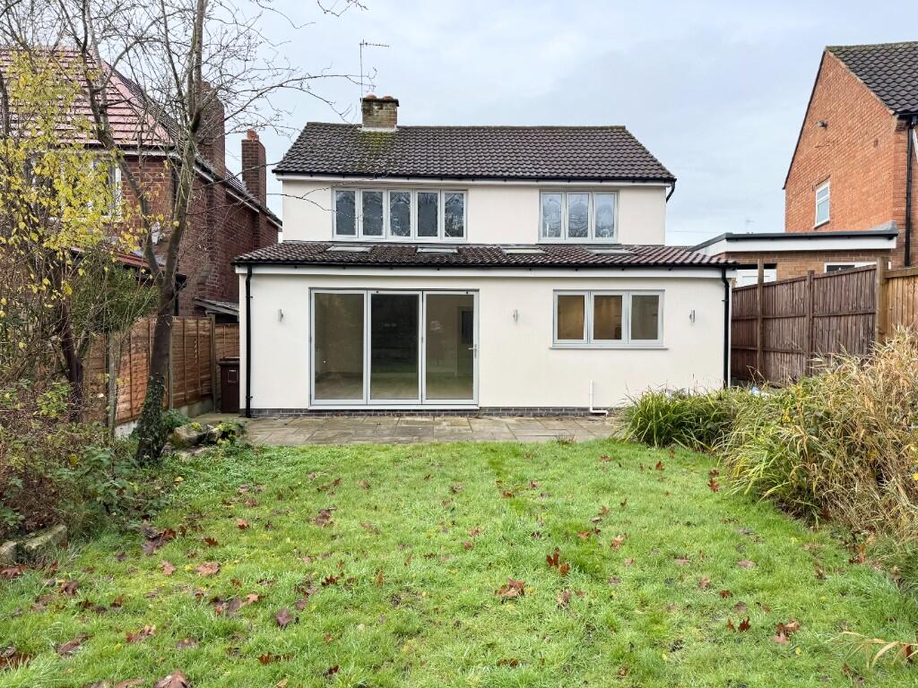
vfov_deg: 56.8
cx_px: 459
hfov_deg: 71.6
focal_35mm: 24
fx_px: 636
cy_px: 344
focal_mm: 6.76
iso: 80
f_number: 1.78
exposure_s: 1/651
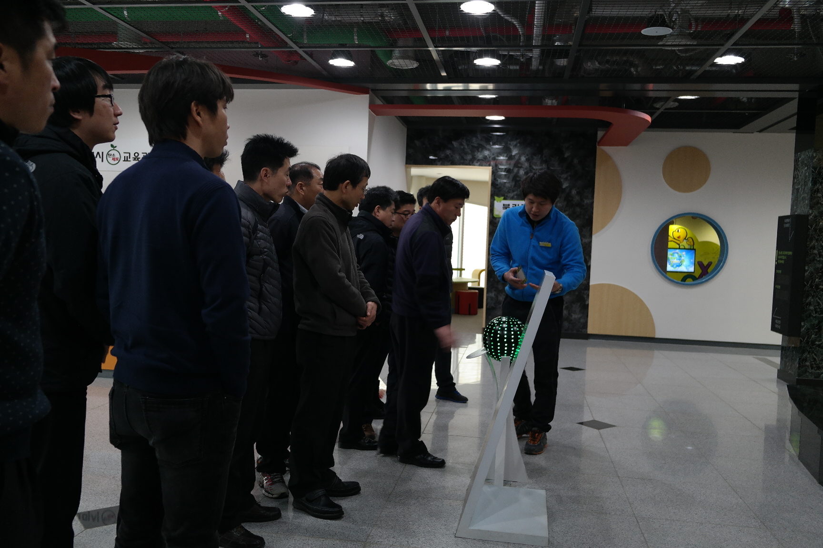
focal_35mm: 30
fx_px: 686
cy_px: 274
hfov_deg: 61.9
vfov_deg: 43.6
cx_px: 412
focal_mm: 20
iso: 400
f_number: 3.5
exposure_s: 1/40
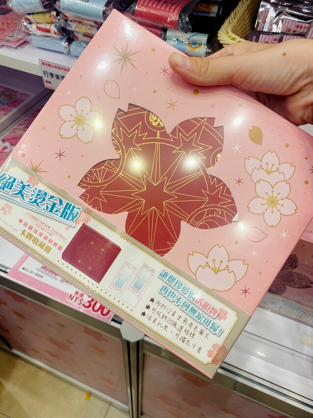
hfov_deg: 53.0
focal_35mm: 26
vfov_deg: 67.3
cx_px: 156
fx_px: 314
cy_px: 209
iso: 100
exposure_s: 1/120
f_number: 1.8
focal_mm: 4.25
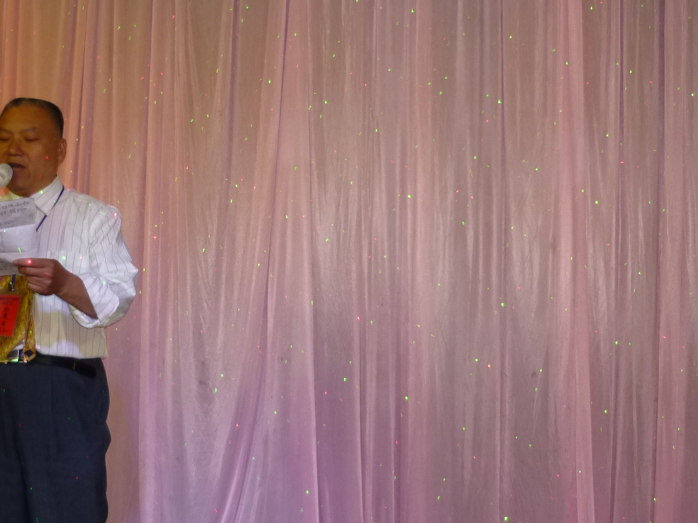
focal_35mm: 51
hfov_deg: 36.9
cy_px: 206
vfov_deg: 28.5
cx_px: 201
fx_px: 1028
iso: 160
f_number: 2.8
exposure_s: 1/30
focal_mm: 5.5
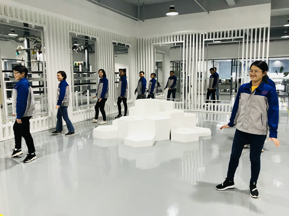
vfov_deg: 49.7
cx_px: 144
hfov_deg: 63.4
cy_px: 108
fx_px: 234
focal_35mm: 28
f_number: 1.8
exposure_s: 1/33
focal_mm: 3.99
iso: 25
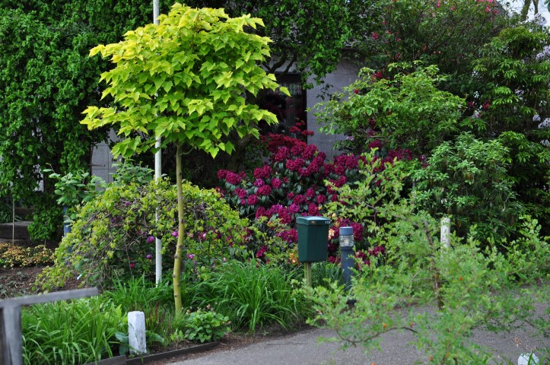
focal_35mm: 84
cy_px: 182
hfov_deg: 24.2
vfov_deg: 16.2
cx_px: 275
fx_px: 1282
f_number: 5.3
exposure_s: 1/125
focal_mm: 56
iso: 200
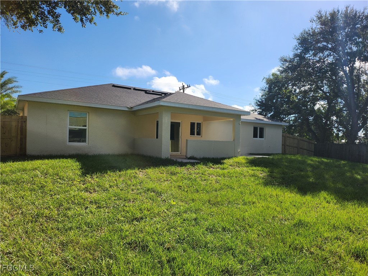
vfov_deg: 56.8
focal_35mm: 24
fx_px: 255
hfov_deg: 71.6
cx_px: 184
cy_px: 138
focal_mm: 5
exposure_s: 1/4408
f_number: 1.8
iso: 50
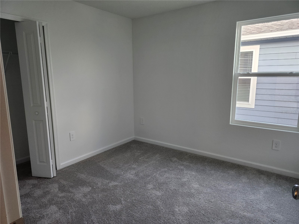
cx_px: 150
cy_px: 112
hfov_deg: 73.9
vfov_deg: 58.9
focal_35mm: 23
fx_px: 199
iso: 500
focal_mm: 5.54
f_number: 1.8
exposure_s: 1/120
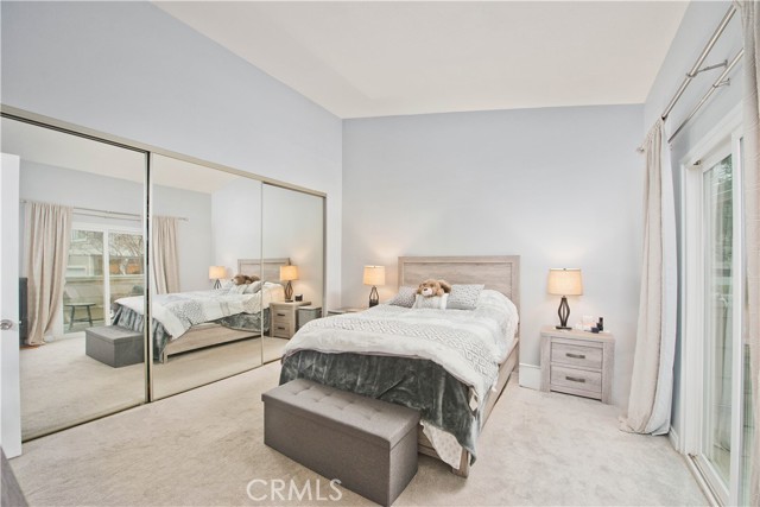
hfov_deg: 104.2
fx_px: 296
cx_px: 380
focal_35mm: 14
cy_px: 254
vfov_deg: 81.2
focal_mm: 14
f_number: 5.6
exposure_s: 1/60
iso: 400
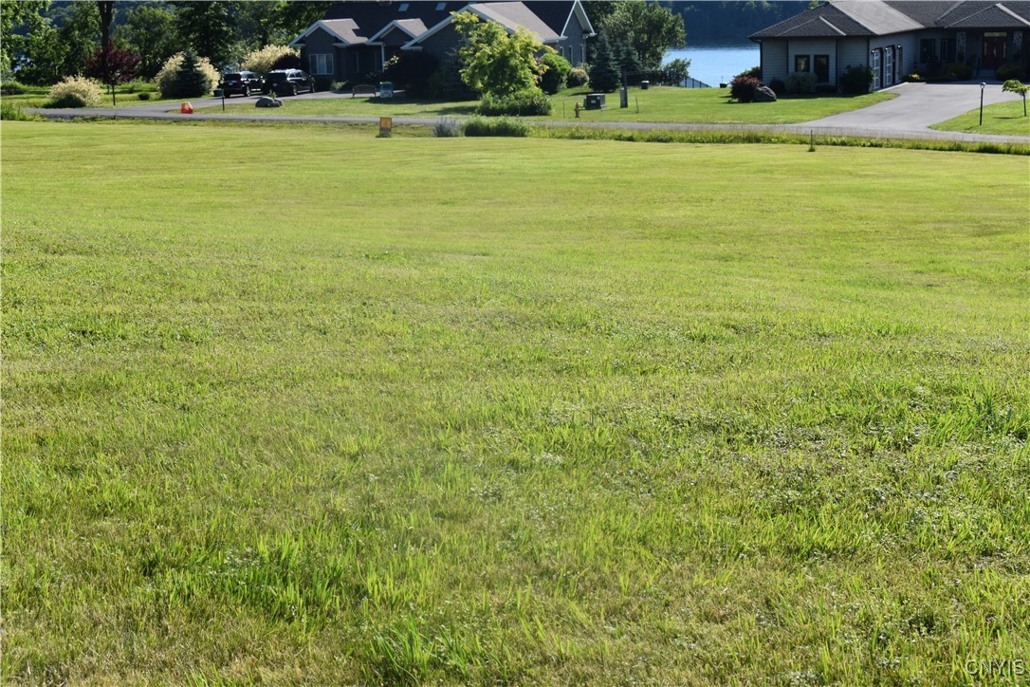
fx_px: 1631
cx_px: 515
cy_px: 344
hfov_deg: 35.1
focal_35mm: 57
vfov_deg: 23.8
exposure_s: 1/400
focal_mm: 38
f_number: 10
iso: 200
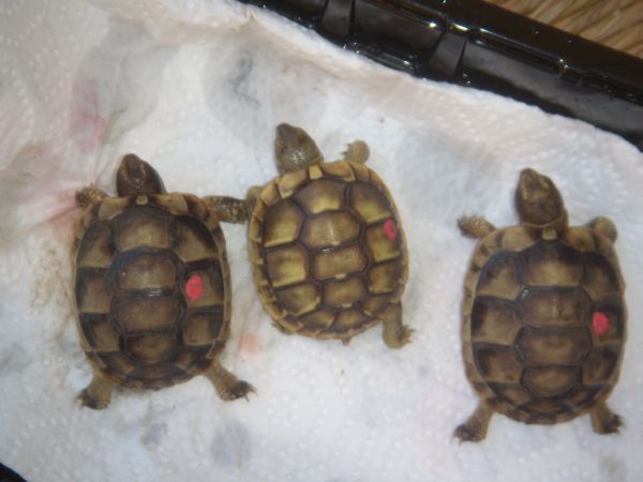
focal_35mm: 80
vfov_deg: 18.4
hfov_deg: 24.4
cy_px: 241
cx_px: 322
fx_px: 1486
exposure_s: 1/60.2
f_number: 4
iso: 64
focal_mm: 13.2
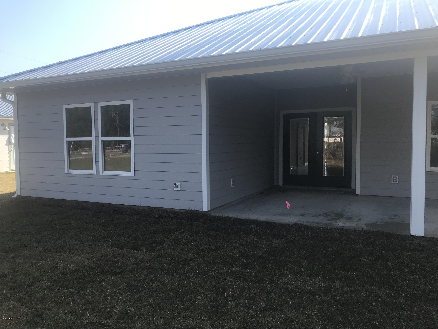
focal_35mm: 28
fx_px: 354
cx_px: 219
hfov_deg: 63.4
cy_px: 164
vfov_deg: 49.7
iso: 20
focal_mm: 3.99
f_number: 1.8
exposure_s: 1/879
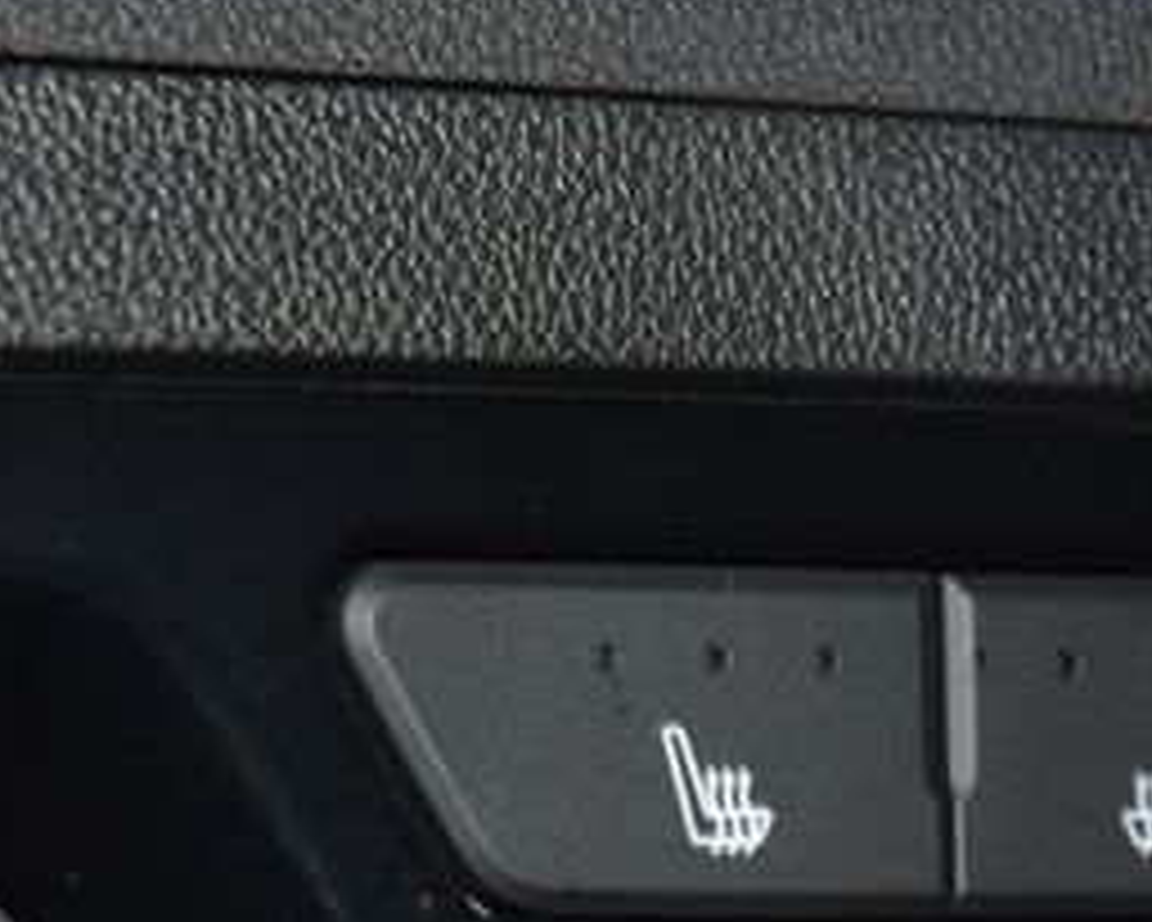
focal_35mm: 246
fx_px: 8391
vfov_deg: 6.3
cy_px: 753
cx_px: 914
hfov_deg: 7.8
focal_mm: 70
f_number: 4.5
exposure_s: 1/25
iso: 1400
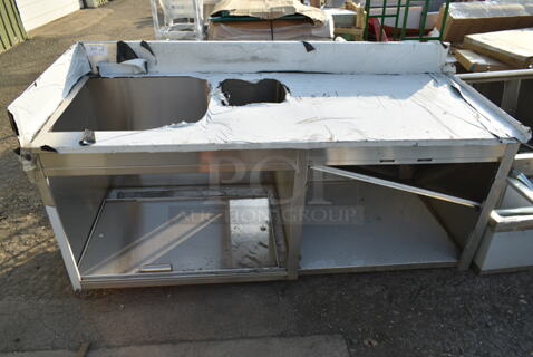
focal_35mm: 27
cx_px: 266
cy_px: 178
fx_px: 400
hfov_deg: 67.3
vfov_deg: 48.1
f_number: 6.3
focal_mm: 18
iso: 100
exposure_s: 1/160
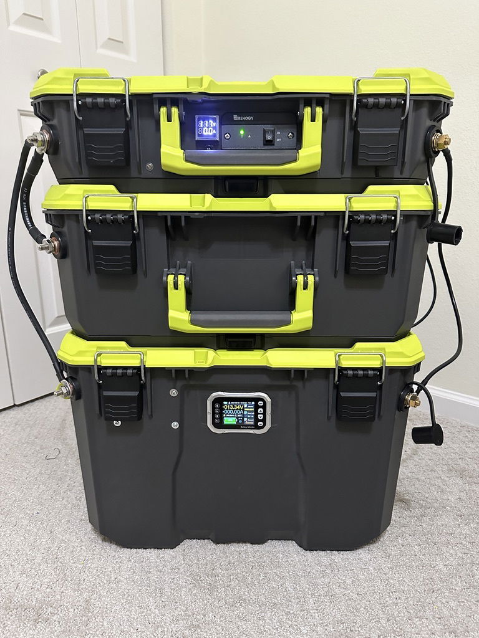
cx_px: 240
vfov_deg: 71.6
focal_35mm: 24
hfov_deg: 56.8
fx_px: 443
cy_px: 319
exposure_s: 1/40
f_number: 1.78
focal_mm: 6.86
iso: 1000
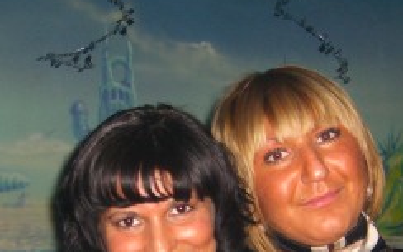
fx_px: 1088
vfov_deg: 13.0
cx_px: 205
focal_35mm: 99
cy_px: 267
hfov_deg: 21.0
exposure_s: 1/60
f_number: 2.8
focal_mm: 7.9
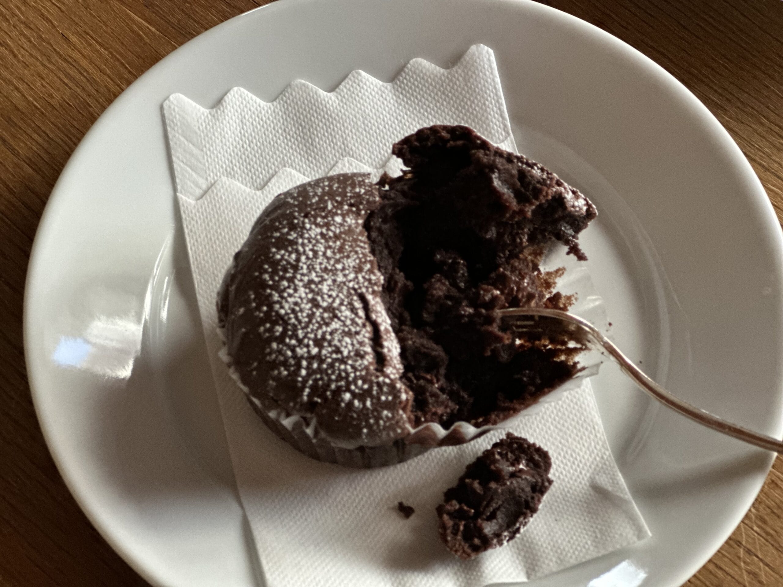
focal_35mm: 77
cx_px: 392
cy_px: 294
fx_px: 1742
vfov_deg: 19.1
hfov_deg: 25.3
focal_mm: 9
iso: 400
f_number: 2.8
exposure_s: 1/24
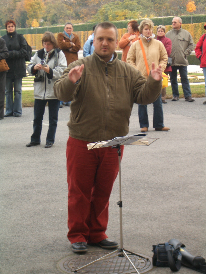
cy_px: 137
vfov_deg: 18.7
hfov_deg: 14.1
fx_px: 833
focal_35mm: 105
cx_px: 103
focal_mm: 17.4
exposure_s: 1/80
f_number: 4.8
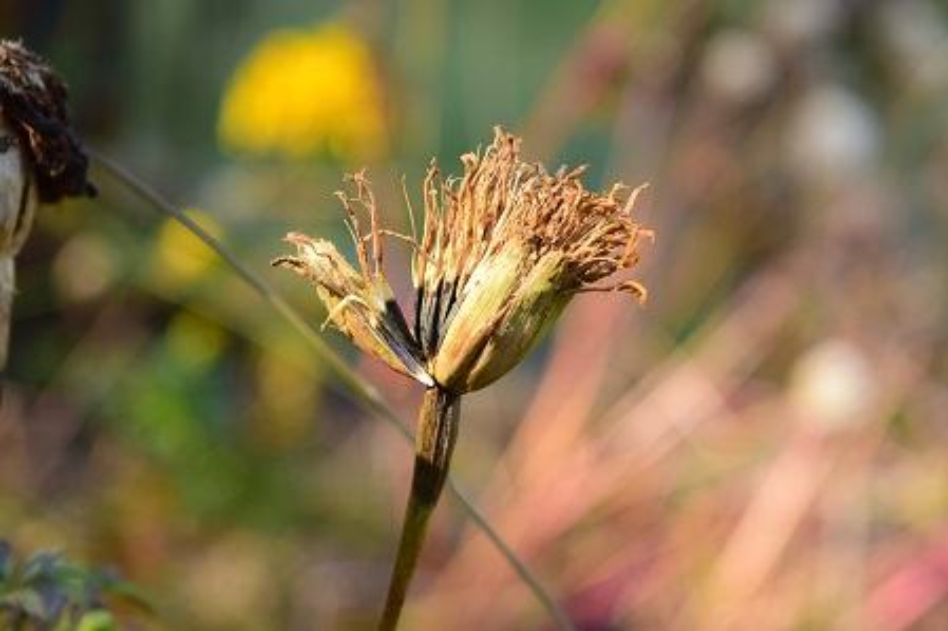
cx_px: 474
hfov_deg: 24.6
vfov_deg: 16.5
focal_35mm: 82
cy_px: 316
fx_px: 2172
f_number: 6.3
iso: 400
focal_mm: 55
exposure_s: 1/125
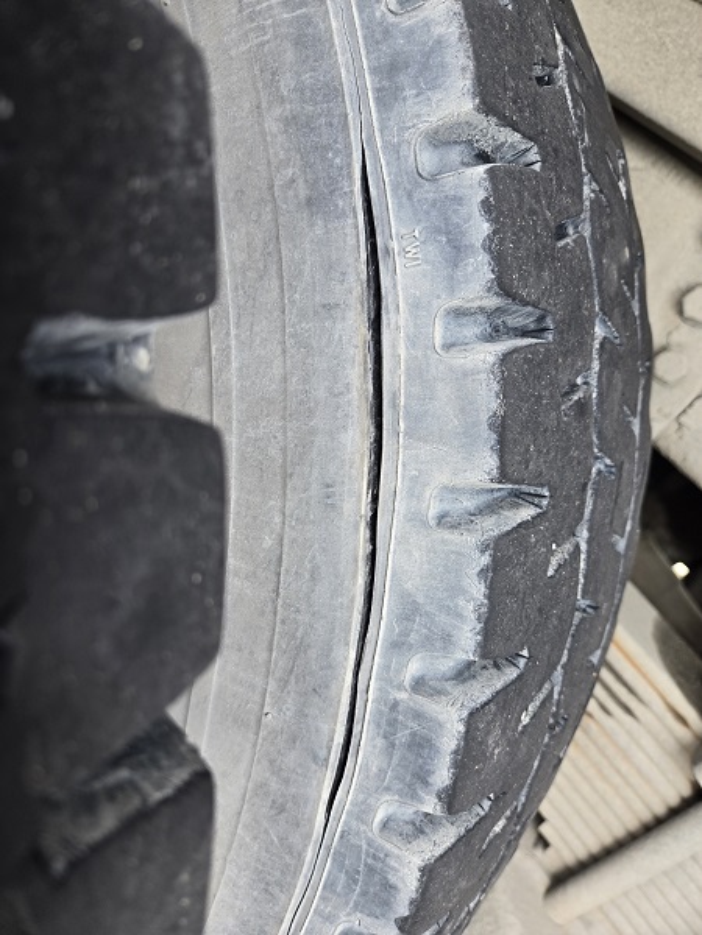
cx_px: 351
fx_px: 622
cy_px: 468
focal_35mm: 23
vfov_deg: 73.9
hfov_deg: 58.9
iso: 80
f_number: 1.8
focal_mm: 5.4
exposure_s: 1/180
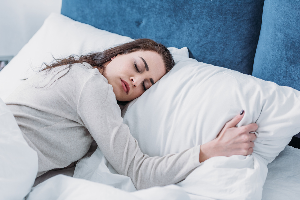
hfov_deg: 21.5
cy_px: 100
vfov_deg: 14.4
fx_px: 792
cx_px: 150
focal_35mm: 95
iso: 200
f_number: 3.2
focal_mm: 95
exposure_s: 1/200
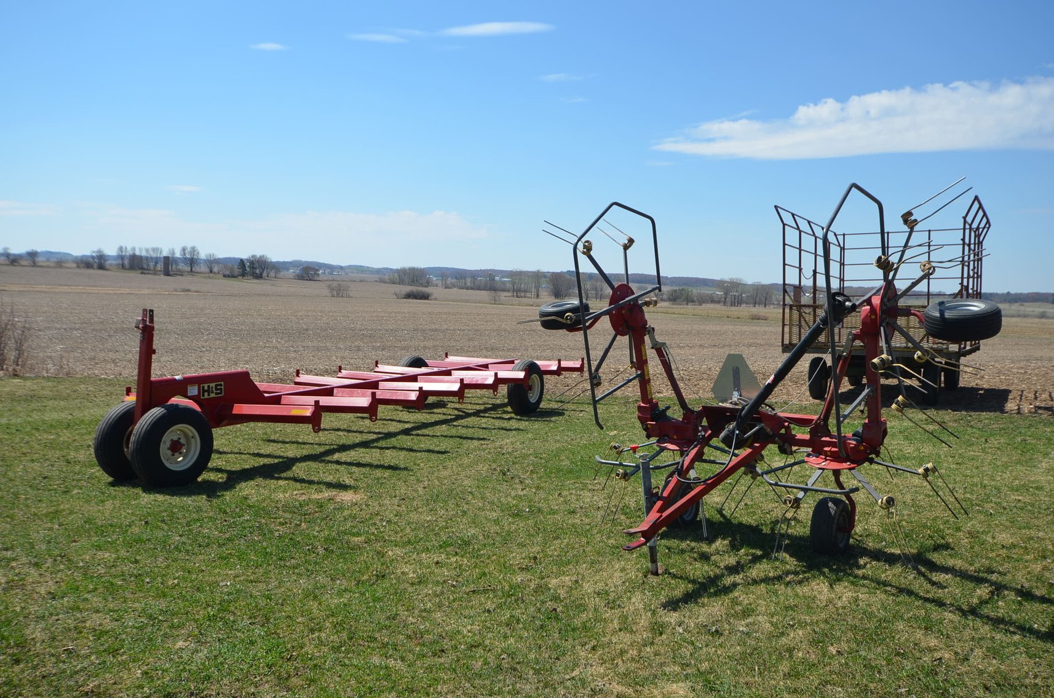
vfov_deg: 43.4
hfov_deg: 62.0
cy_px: 349
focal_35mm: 30
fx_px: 876
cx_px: 527
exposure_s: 1/320
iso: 100
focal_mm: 20
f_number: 9
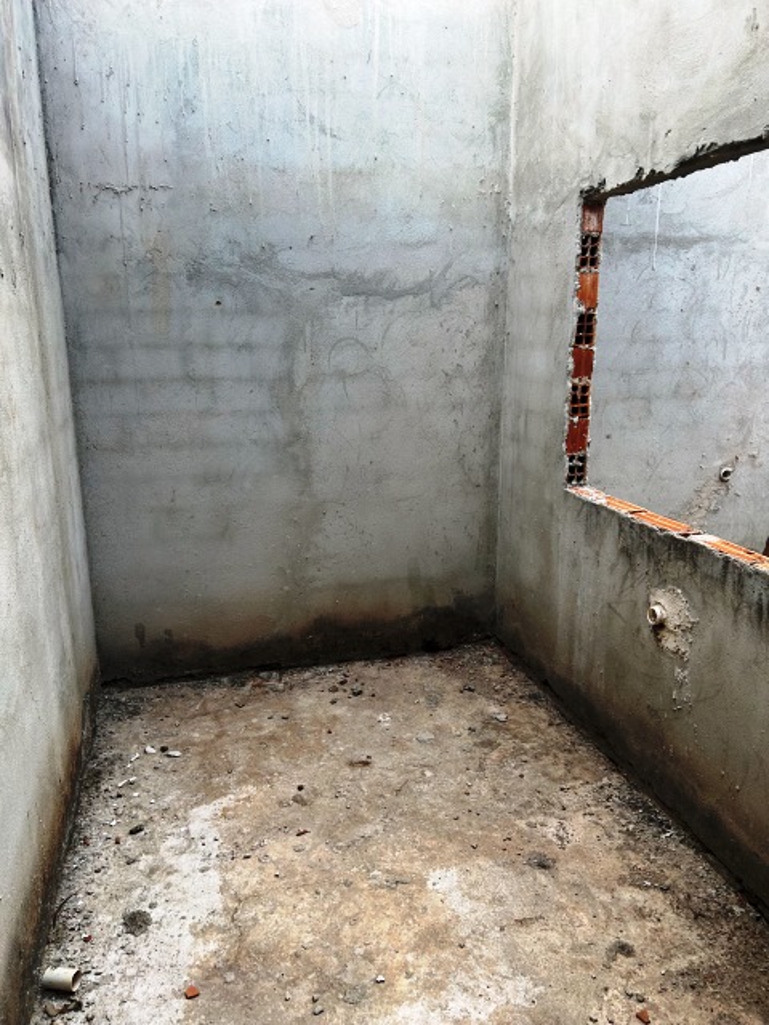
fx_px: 770
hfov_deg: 53.1
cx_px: 384
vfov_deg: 67.3
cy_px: 512
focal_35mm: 26
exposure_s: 1/274
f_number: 1.5
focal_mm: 5.7
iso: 40
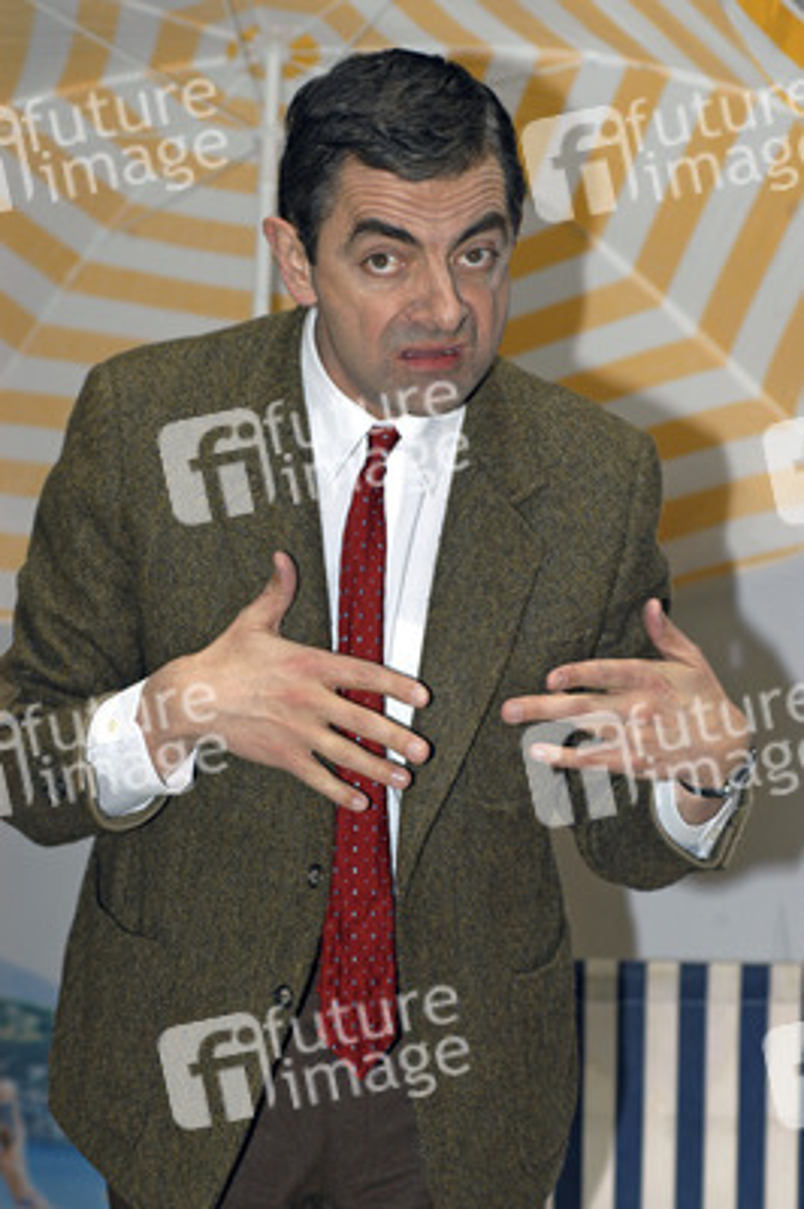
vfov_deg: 15.9
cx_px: 402
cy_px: 604
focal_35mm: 129
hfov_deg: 10.6
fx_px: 4329
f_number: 5
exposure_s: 1/100
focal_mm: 86
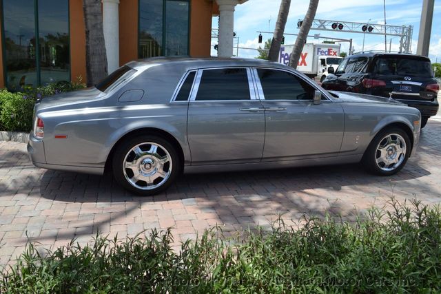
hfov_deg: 61.9
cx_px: 220
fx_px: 368
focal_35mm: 30
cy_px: 147
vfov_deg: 43.6
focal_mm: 20
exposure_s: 1/400
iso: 400
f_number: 11
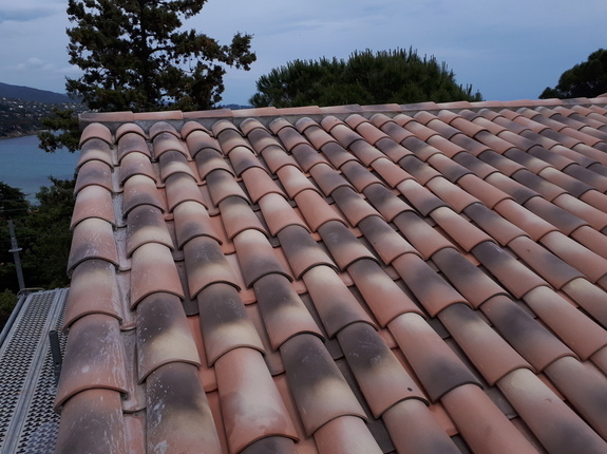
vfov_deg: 51.3
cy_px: 227
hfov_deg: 65.4
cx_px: 304
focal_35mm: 27
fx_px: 473
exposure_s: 1/2611
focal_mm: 3.6
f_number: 1.9
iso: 40
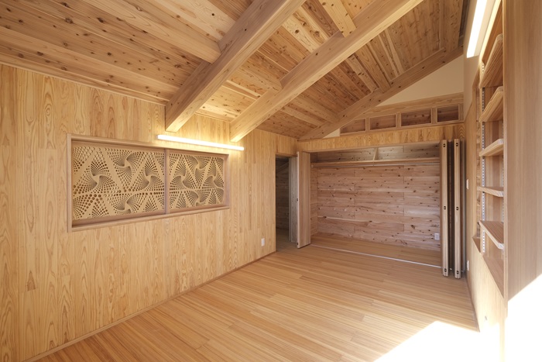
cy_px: 181
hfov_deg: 100.4
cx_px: 271
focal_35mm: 15
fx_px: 226
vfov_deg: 77.4
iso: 160
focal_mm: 10
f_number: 7.1
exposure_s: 1/10
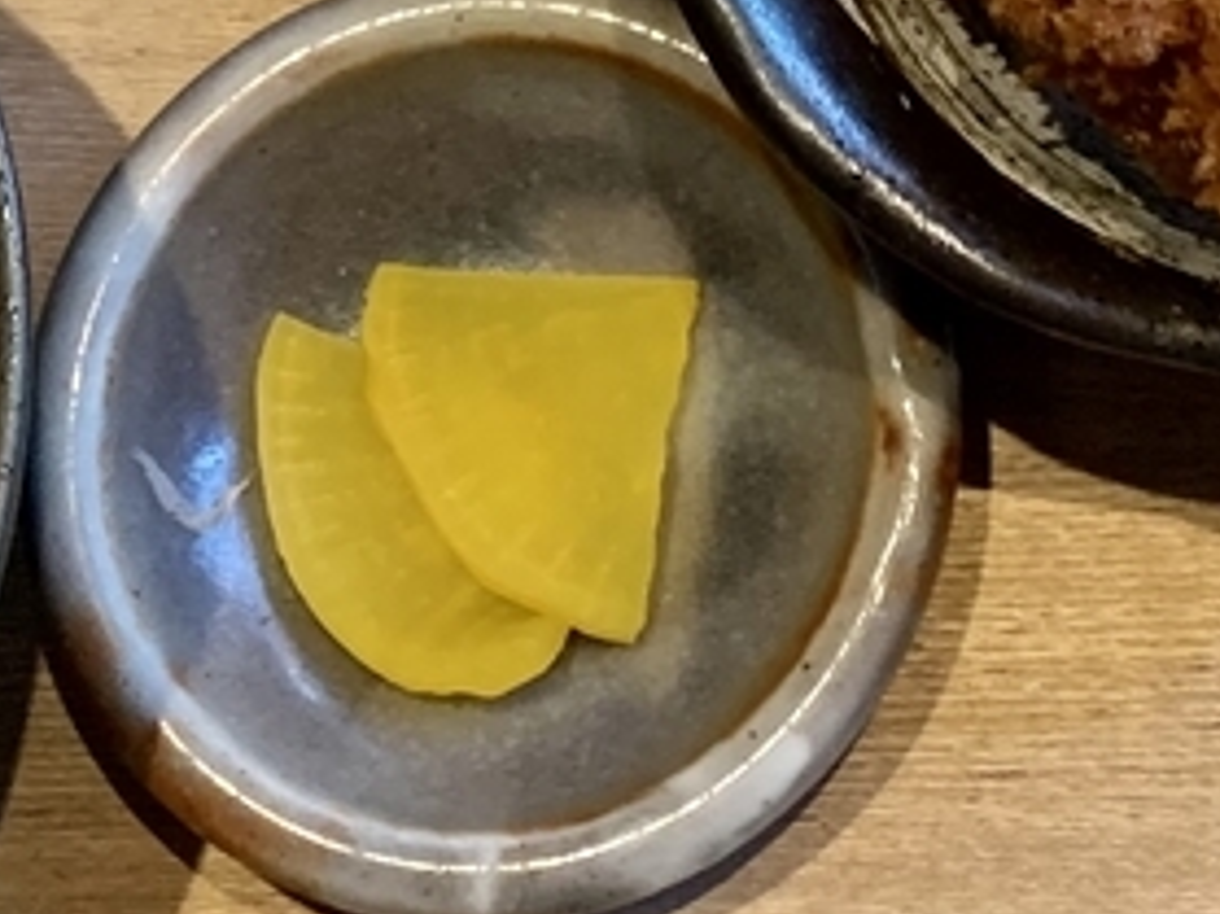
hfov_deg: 17.5
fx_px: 3946
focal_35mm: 112
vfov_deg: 12.6
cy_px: -402
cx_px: 818
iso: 200
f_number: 1.8
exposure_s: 1/50
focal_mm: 4.25
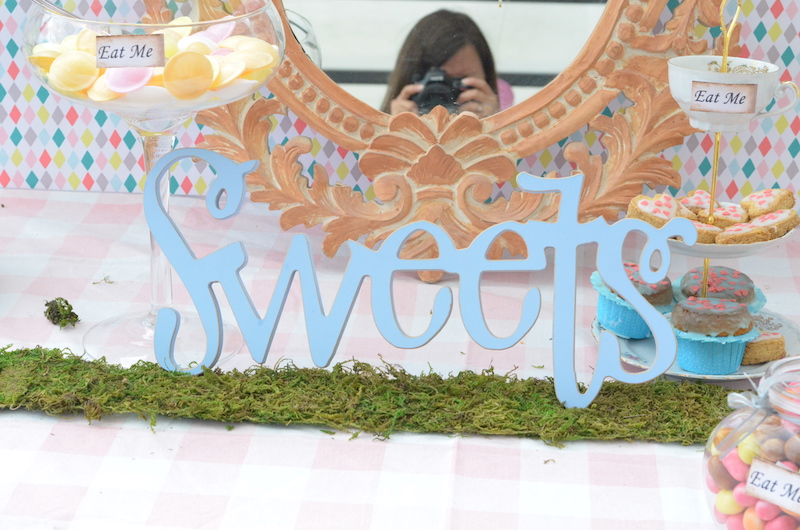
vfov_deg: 18.1
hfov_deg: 27.0
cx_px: 400
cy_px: 265
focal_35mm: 75
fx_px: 1663
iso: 3200
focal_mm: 50
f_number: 7.1
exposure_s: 1/1250
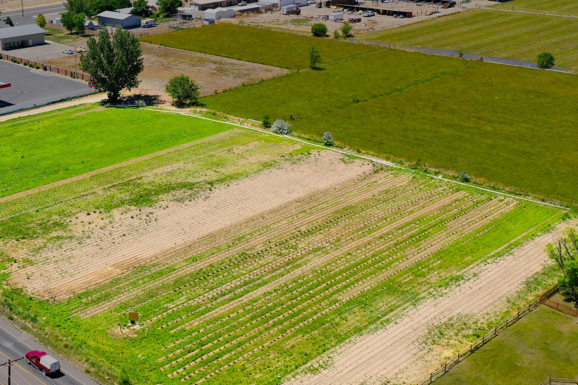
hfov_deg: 37.7
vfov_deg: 27.0
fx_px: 803
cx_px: 88
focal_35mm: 50
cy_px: 169
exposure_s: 1/200
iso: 100
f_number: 4.5
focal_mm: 10.26
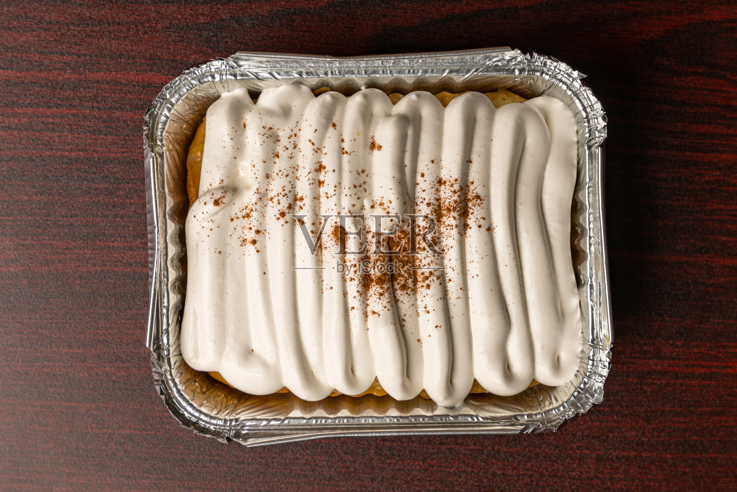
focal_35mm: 62
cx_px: 368
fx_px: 1261
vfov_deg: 22.1
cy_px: 246
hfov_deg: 32.6
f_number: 6.3
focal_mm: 61.6
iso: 100
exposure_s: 1/200
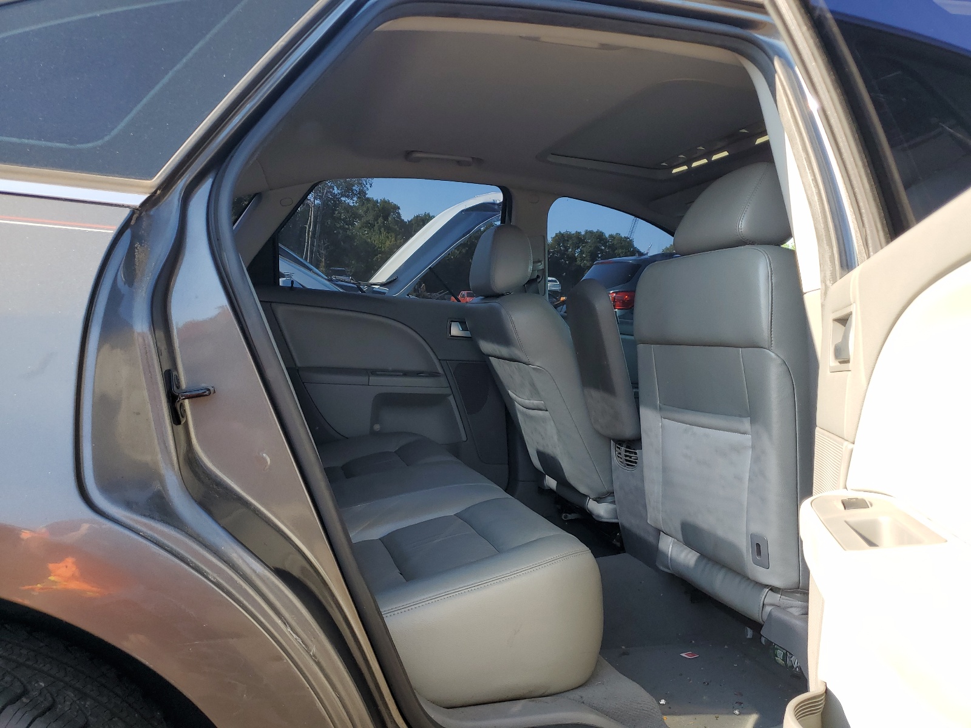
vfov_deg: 53.1
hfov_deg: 67.3
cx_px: 486
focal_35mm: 26
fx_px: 729
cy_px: 364
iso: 50
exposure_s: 1/417
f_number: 1.5
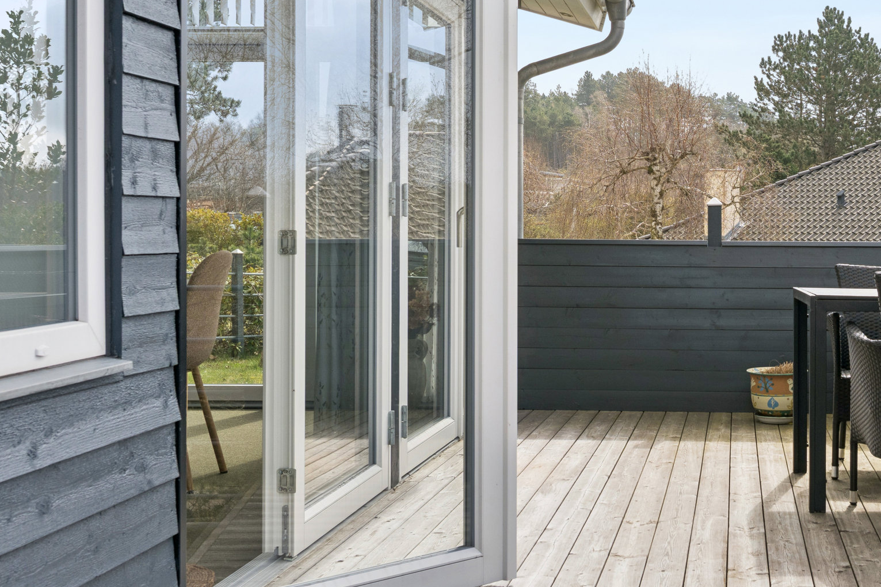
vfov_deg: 26.9
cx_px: 725
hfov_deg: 37.9
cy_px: 240
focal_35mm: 50
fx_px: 1223
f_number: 8
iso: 200
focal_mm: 25.5
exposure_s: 1/320
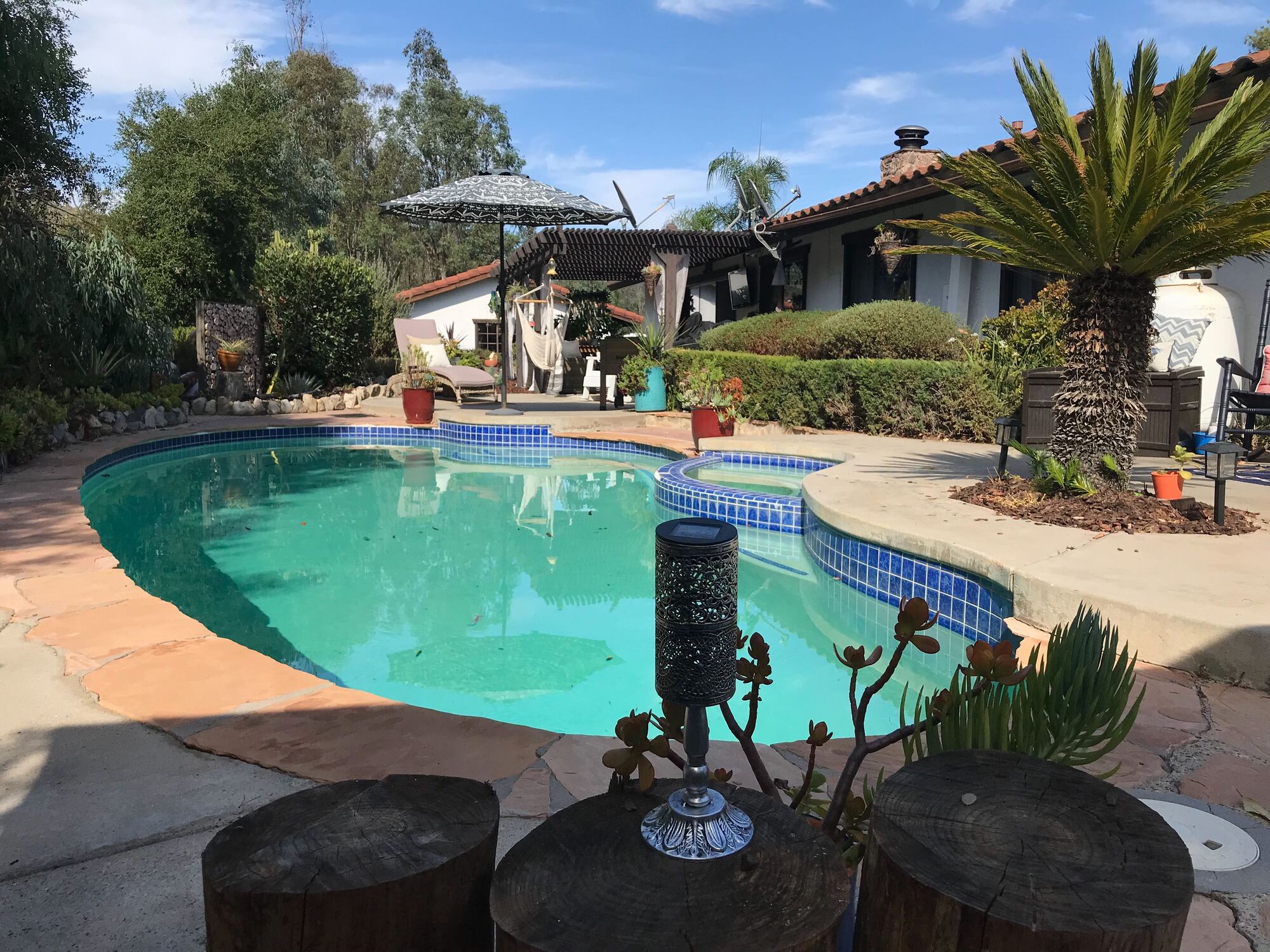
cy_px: 476
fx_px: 1027
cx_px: 635
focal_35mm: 28
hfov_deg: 63.4
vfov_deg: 49.7
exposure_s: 1/1709
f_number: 1.8
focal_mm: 3.99
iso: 20
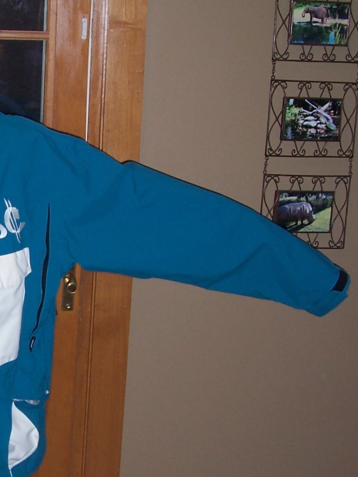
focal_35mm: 78
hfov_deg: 18.2
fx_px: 1076
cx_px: -43
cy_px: 283
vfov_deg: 25.0
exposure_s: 1/60
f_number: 2.7
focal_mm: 5.6
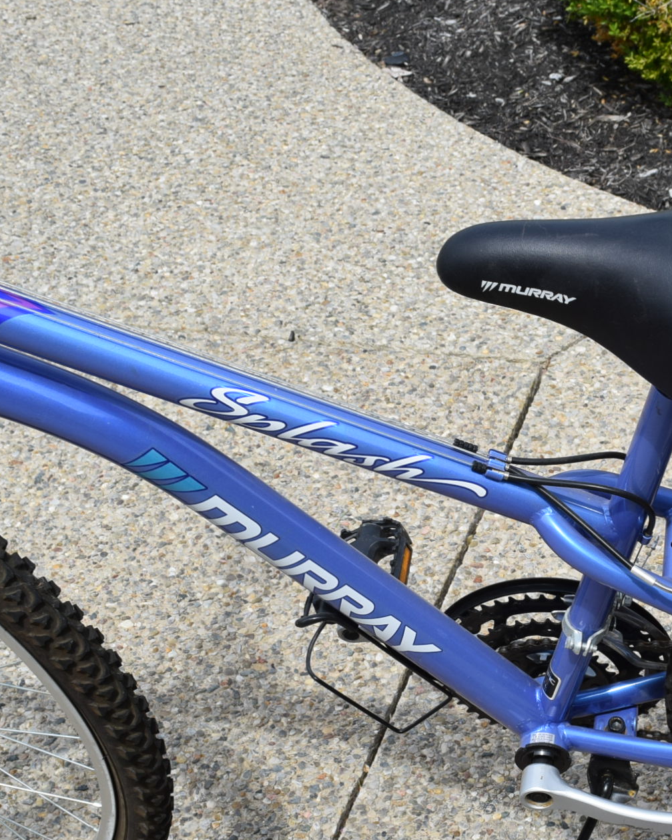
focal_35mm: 67
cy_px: 628
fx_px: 1665
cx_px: 759
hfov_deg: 21.5
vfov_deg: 27.9
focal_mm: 20
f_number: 9
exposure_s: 1/320
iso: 200
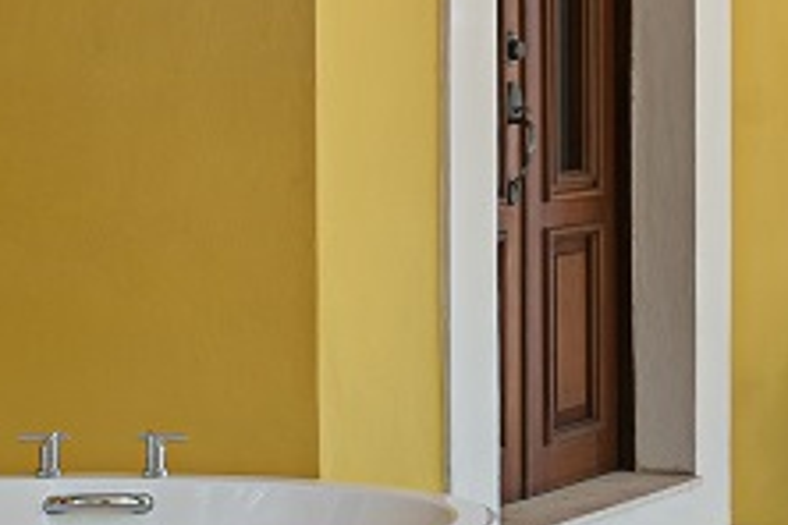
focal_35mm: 107
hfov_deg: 18.8
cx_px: 67
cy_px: 87
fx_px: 2342
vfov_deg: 12.7
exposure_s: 1/5
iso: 250
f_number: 10
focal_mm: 17
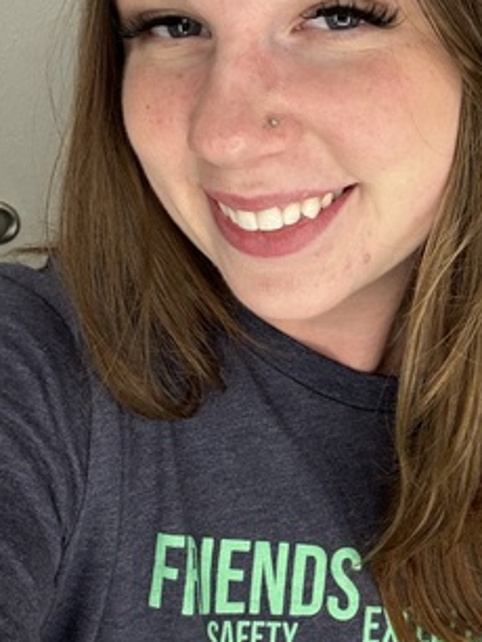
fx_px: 908
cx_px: 315
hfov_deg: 29.5
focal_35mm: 49
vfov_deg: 38.9
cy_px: 302
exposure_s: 1/60
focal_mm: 2.69
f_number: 1.9
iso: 50
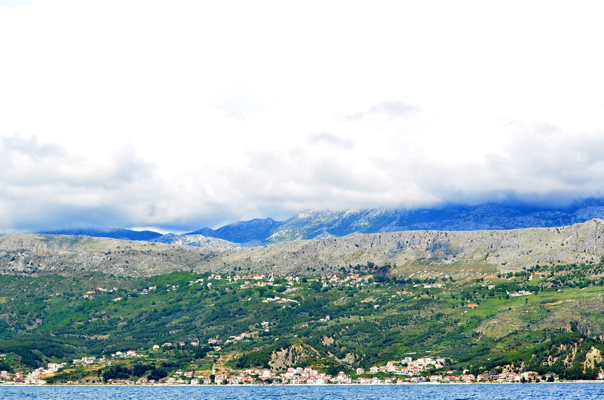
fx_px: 1757
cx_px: 302
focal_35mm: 105
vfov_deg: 13.0
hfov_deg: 19.5
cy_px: 200
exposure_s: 1/320
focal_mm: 70
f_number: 5.6
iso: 100
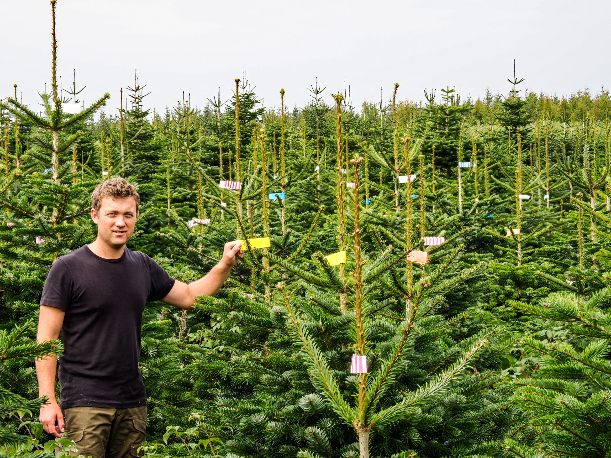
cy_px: 229
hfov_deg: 14.9
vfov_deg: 11.2
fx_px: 2330
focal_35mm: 132
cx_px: 306
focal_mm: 66
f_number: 4
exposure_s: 1/160
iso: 250
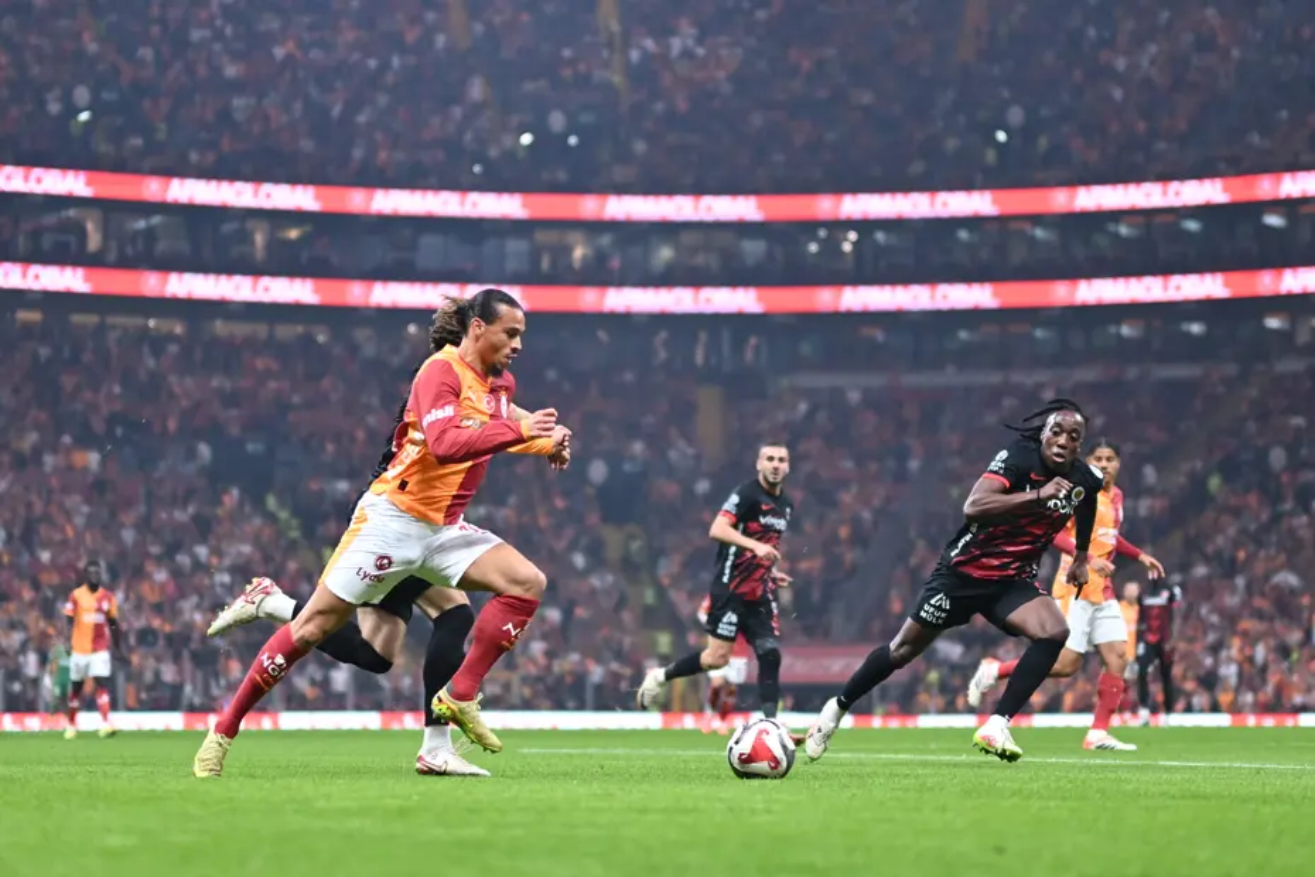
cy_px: 438
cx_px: 658
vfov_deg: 18.2
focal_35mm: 75
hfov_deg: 27.0
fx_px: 2739
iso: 1000
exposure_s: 1/4000
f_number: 1.2
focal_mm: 50
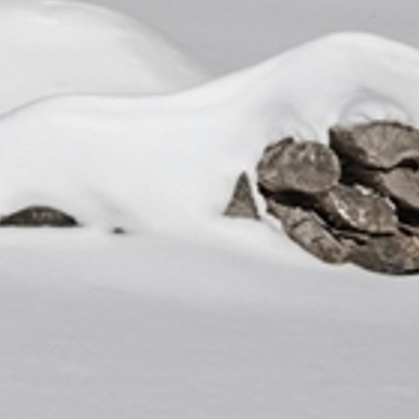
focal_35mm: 99
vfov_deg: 15.0
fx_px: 1356
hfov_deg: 11.1
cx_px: -841
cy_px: -356
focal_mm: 16
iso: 800
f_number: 10
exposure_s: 1/8000
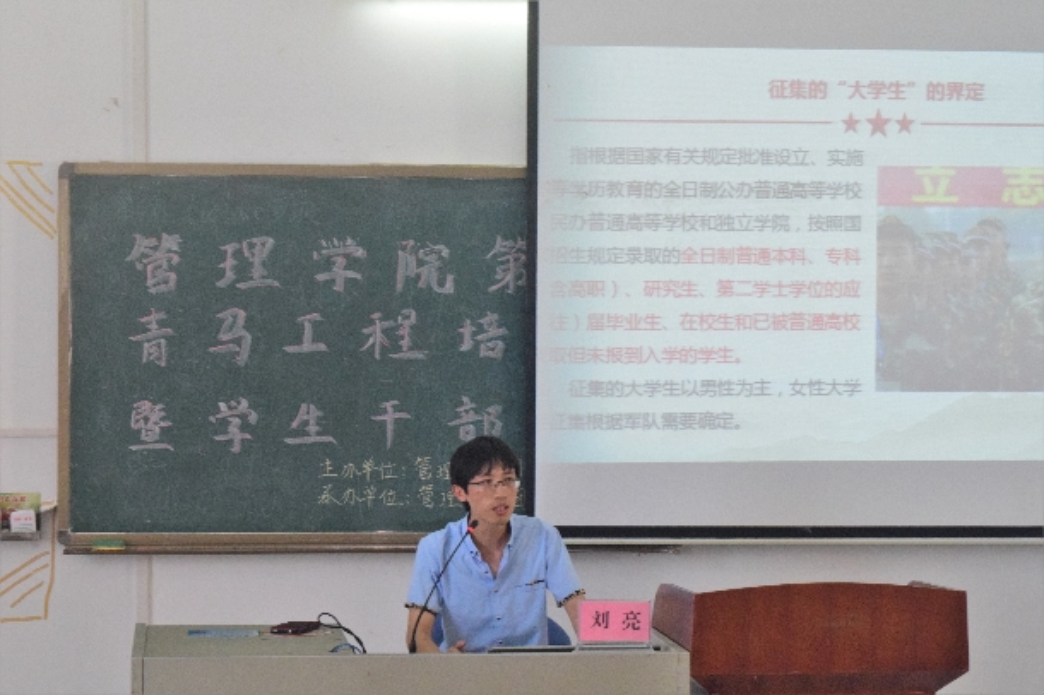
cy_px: 348
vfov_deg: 16.5
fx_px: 2391
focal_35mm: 82
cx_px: 522
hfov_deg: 24.6
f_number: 13
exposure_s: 1/100
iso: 4500
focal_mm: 55
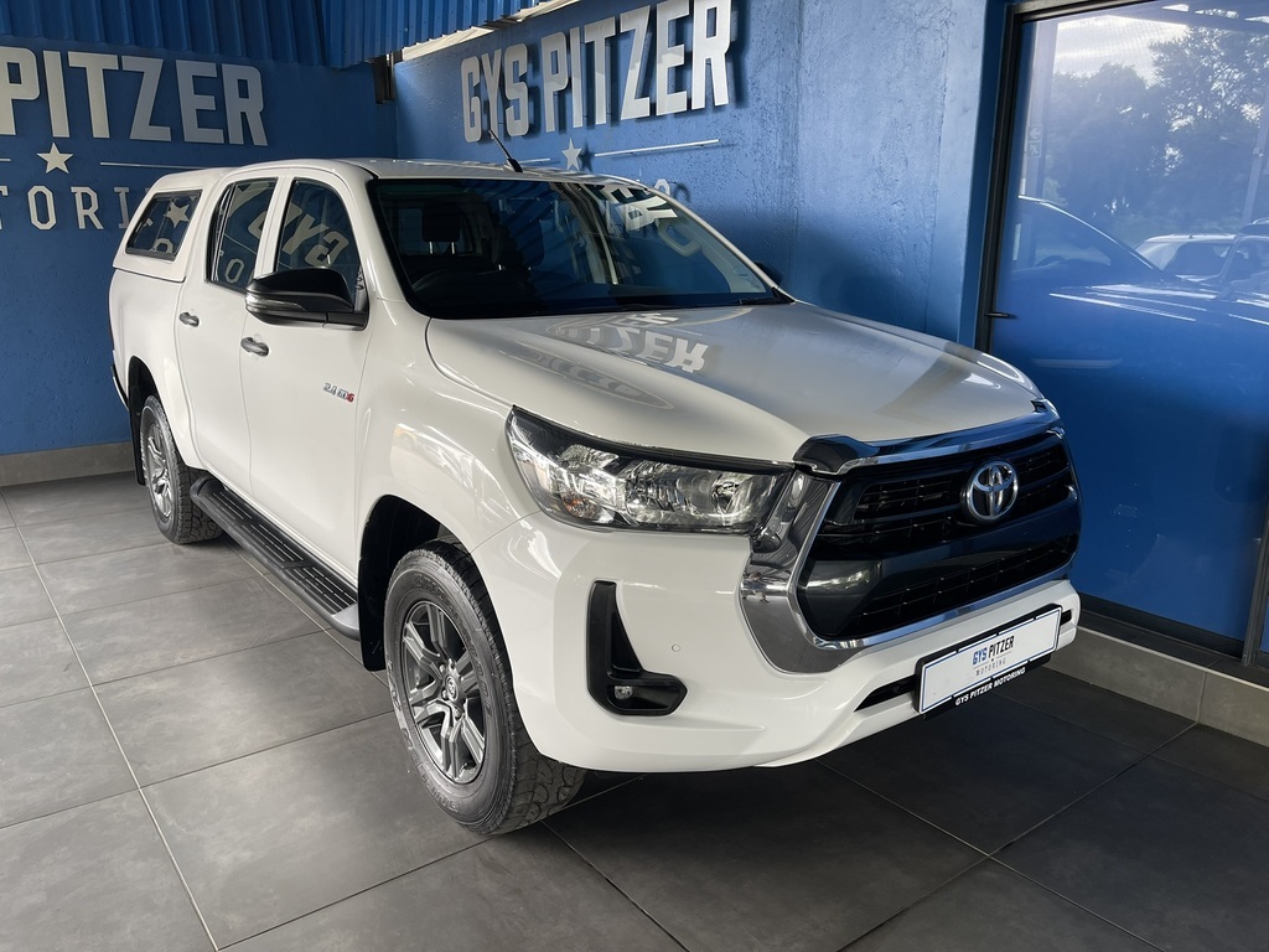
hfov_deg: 69.4
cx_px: 634
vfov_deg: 54.9
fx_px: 916
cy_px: 476
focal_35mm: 25
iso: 64
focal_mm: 5.1
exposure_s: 1/100
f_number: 1.6
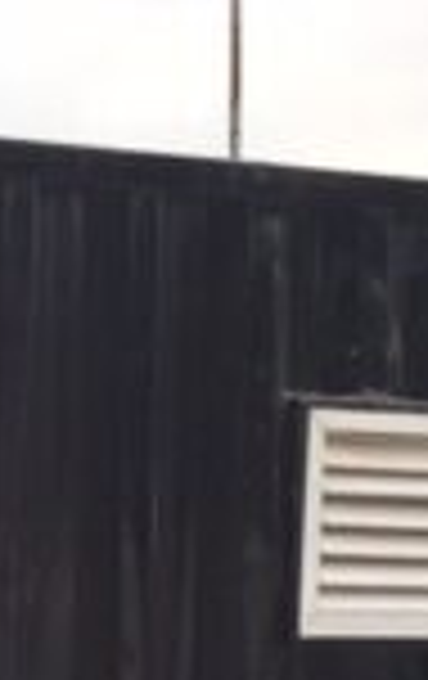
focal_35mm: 208
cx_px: -982
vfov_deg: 9.8
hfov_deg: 5.8
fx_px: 3864
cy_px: 1000
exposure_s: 1/648
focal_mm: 4.15
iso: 32
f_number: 2.2
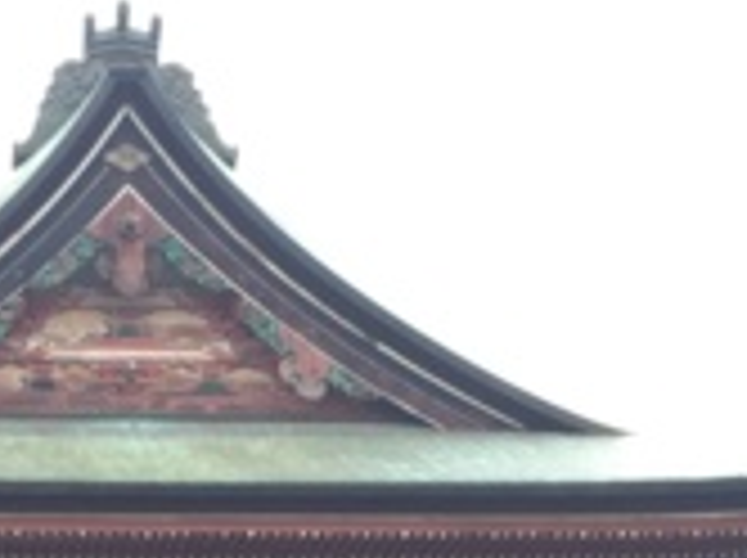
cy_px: 819
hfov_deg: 18.6
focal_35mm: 105
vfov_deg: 13.3
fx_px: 2263
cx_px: 144
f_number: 2.2
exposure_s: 1/60
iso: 32
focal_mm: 4.15
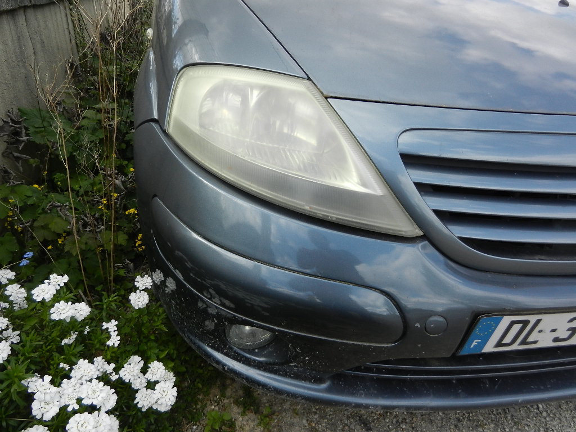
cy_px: 216
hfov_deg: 69.4
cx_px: 288
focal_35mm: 25
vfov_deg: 54.9
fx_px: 416
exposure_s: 1/500
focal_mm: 4.5
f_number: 3.5
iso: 160
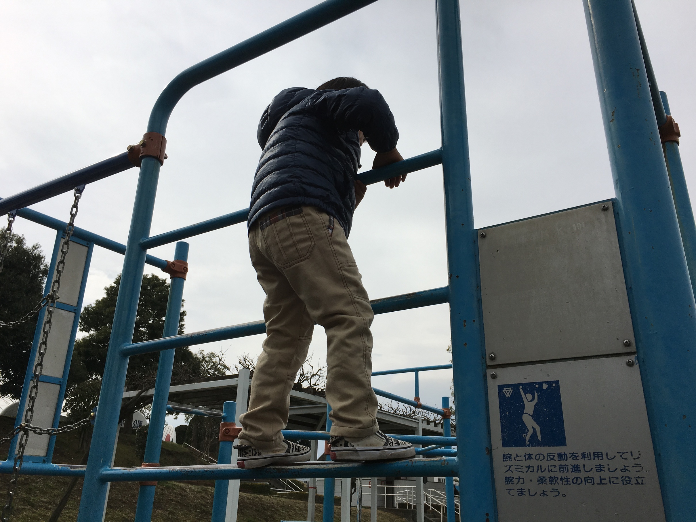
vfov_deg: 48.2
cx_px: 348
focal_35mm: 29
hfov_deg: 61.7
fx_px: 583
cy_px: 261
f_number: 2.2
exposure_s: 1/3205
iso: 25
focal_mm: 4.15
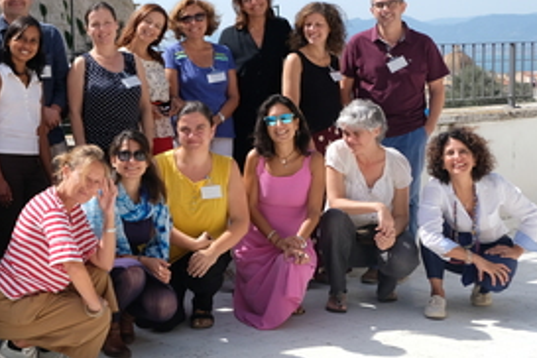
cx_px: -31
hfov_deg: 28.9
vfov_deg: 21.1
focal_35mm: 64
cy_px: 108
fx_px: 955
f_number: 2.8
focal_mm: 18.8
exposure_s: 1/2000
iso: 200
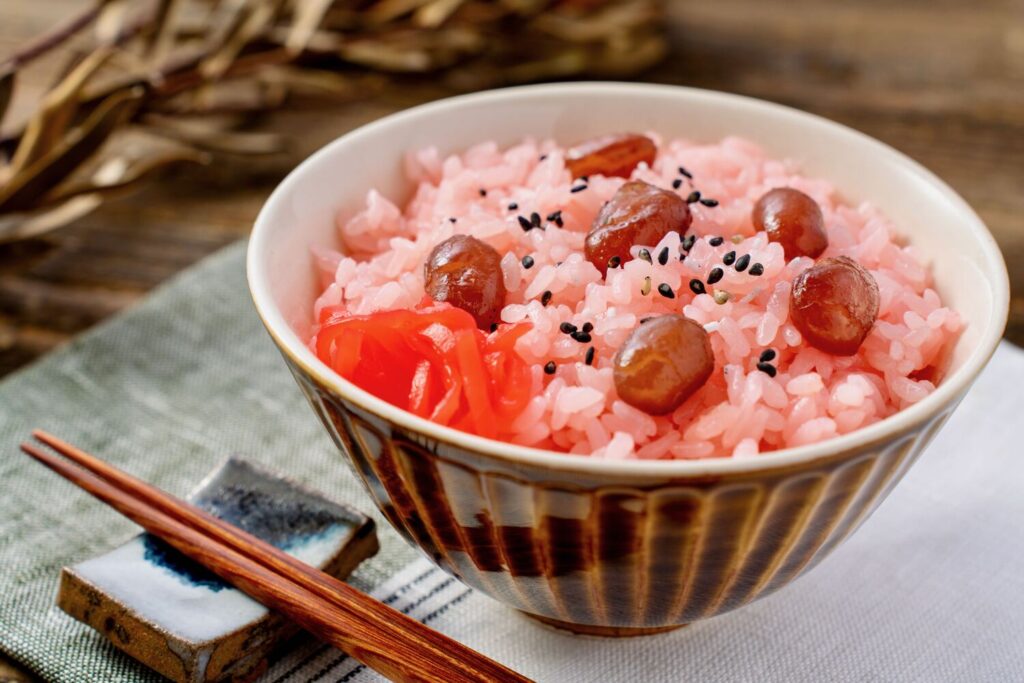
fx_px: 2133
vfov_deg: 18.2
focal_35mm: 75
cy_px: 342
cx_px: 512
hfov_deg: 27.0
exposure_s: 1/125
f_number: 8
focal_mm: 75
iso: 100
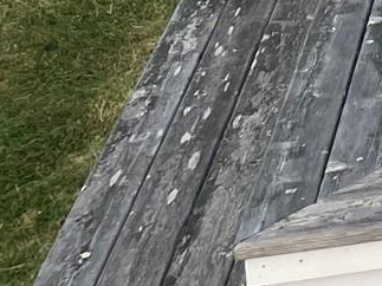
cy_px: -421
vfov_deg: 8.2
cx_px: 1168
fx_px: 1820
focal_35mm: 165
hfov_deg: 9.3
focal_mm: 4.2
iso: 32
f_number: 1.6
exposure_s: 1/707
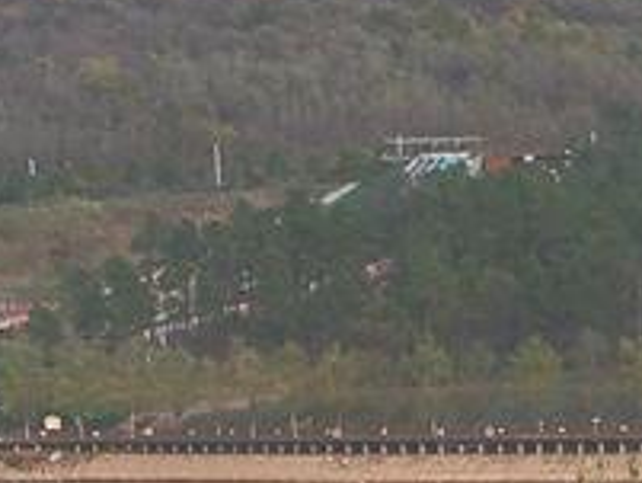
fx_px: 3043
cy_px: 486
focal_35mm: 164
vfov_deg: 9.0
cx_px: 757
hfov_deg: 11.8
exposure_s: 1/326
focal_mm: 3.95
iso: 50
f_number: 1.6
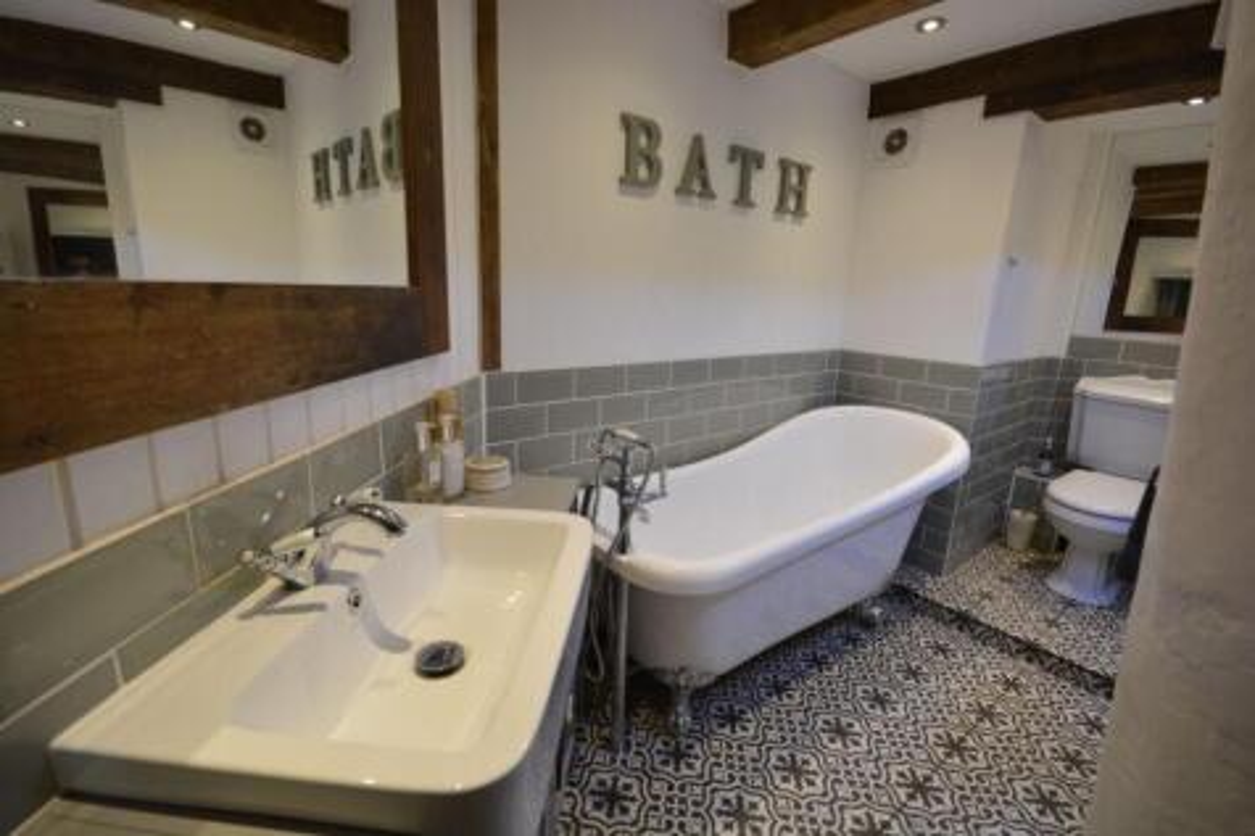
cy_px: 418
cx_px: 628
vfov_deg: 77.3
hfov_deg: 100.4
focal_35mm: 15
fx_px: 523
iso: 400
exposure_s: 1/13
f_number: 8
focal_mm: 10
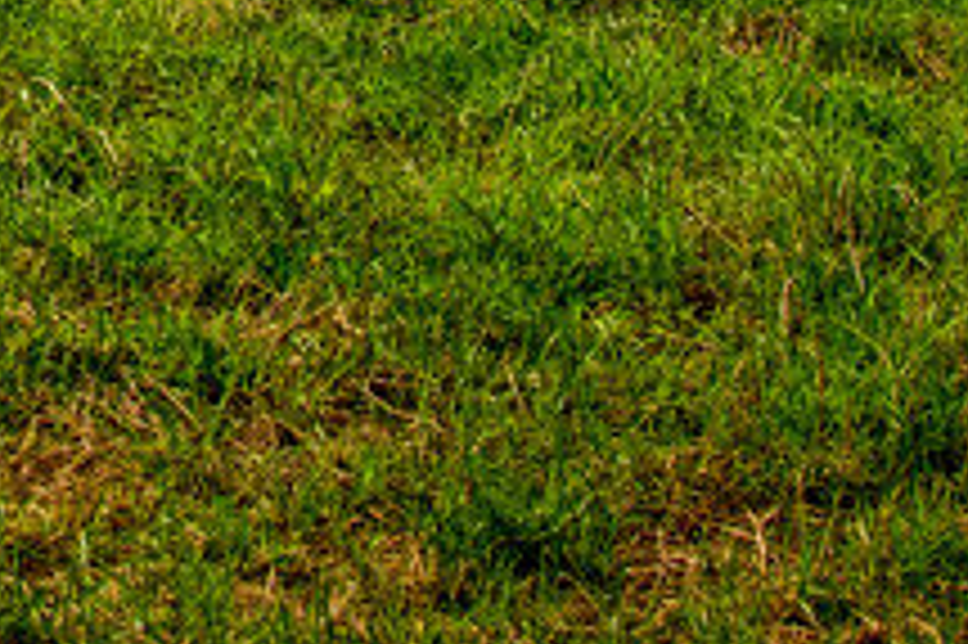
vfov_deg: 7.3
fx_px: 4723
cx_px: -374
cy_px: -973
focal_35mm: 176
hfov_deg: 11.3
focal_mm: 21
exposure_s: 1/1000
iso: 100
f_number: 5.6
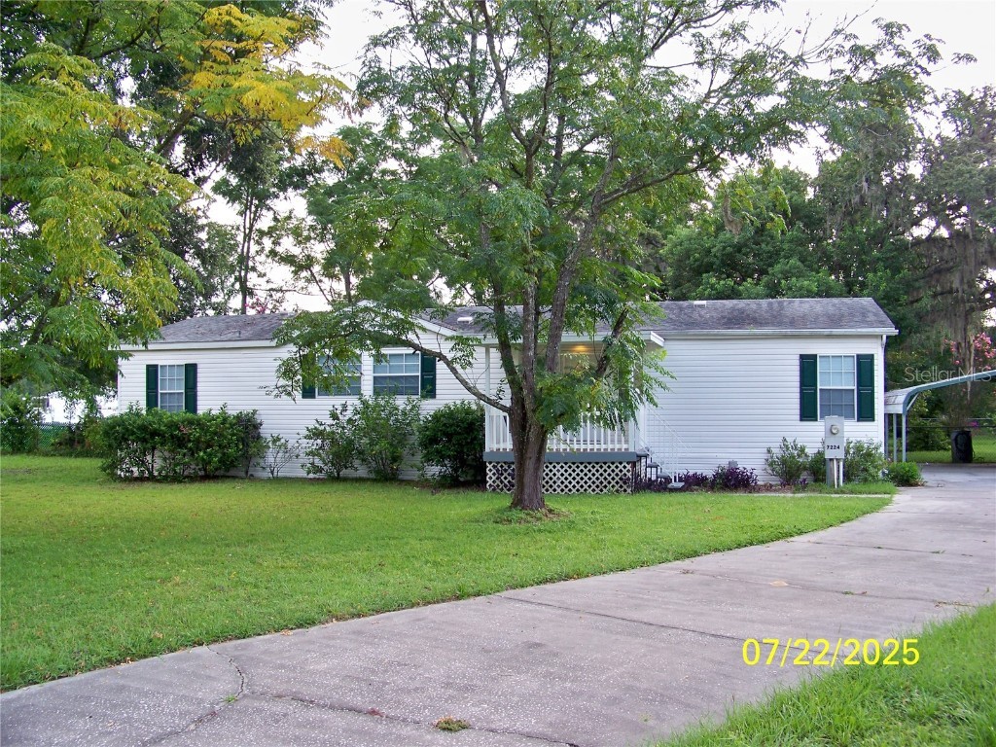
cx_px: 498
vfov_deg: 42.9
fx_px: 950
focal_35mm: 33
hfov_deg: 55.4
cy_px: 374
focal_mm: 5.85
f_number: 2.8
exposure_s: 1/100
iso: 64
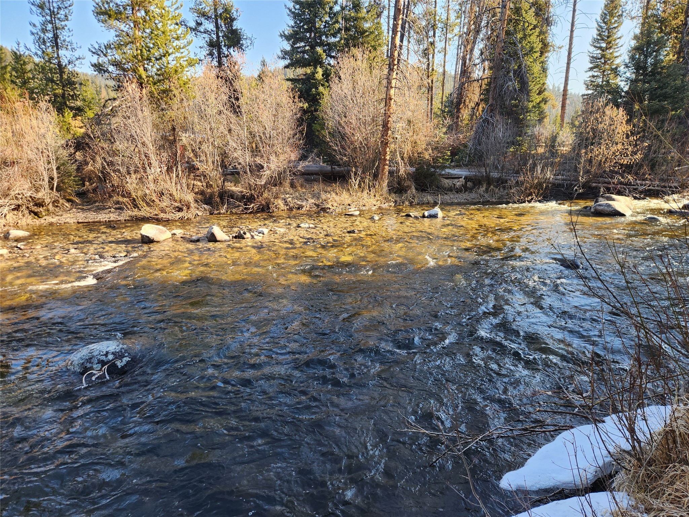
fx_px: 458
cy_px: 258
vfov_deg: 58.9
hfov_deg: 73.9
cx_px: 344
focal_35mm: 23
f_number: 1.8
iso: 20
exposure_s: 1/180
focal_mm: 5.4
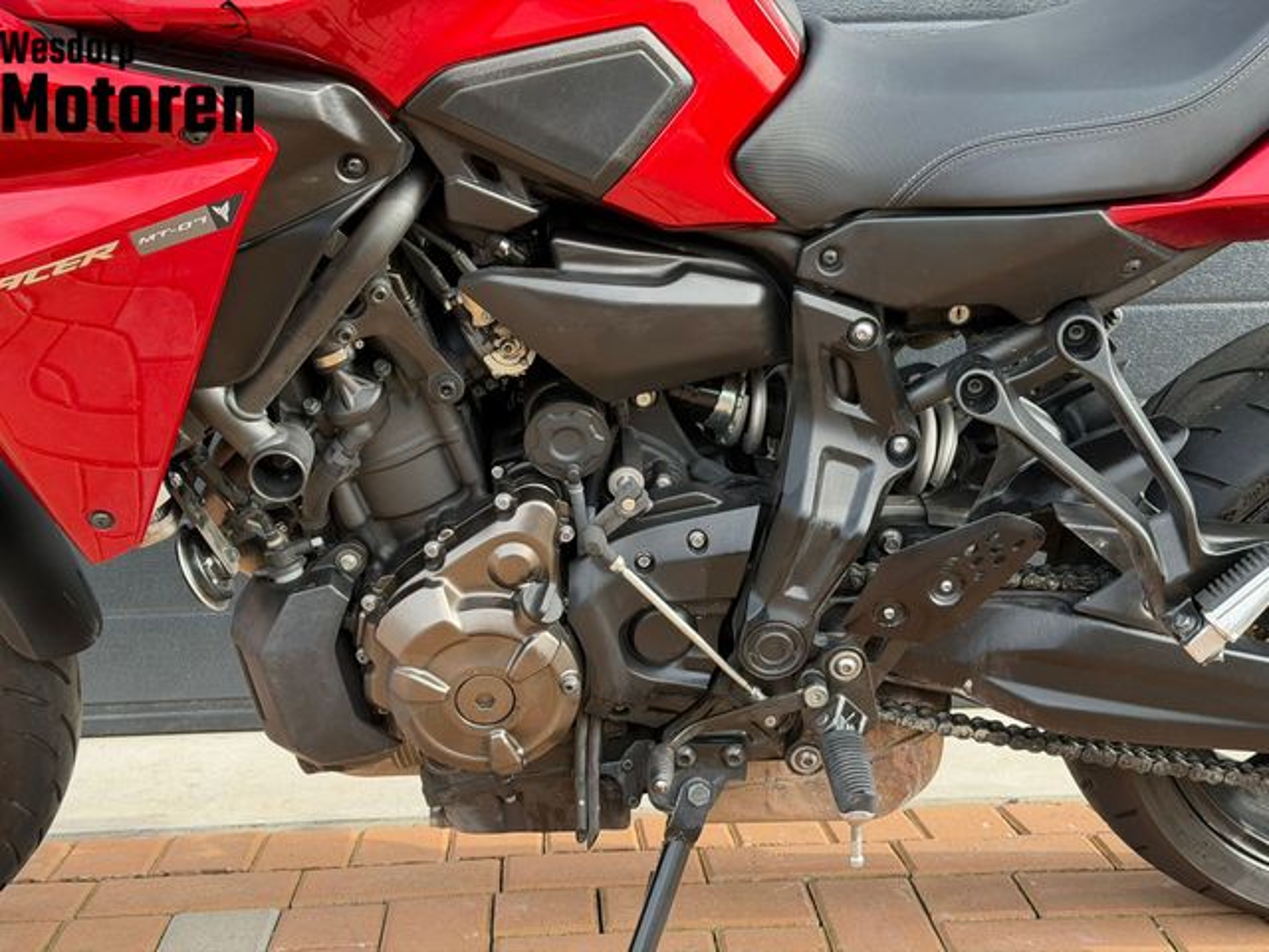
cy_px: 476
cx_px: 634
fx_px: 1760
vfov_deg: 30.3
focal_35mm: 48
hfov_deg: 39.7
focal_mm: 6.76
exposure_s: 1/359
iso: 80
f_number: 1.78
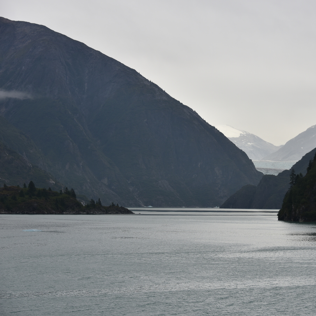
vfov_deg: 15.8
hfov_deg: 15.7
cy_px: 152
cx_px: 247
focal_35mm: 110
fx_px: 1136
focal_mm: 82
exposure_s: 1/200
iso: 100
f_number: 6.3
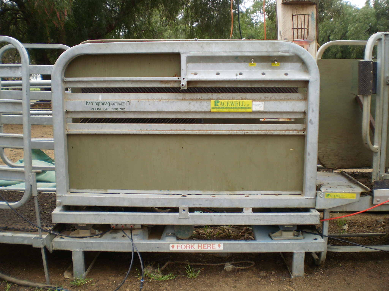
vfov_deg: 39.7
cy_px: 146
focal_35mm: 36
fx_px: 405
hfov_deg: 51.4
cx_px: 194
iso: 64
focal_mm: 6.3
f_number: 3.1
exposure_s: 1/100
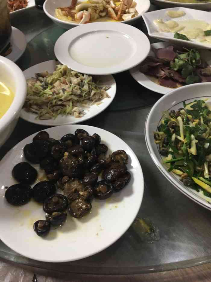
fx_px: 236
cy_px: 141
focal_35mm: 29
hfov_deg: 48.2
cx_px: 106
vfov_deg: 61.7
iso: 64
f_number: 2.2
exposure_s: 1/17
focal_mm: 4.15
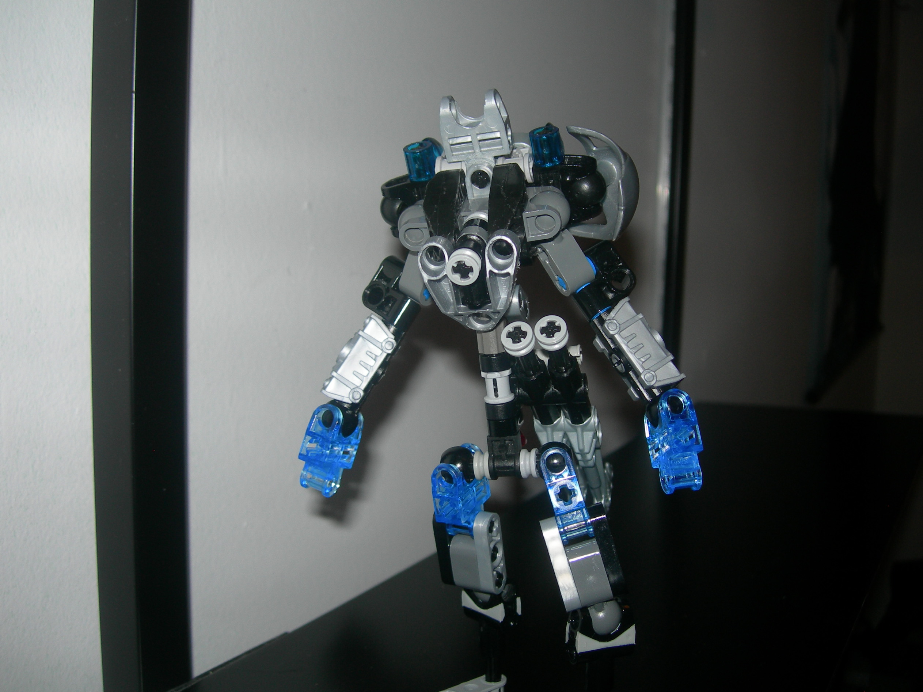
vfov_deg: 36.8
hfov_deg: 47.9
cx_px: 468
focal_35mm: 39
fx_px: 1040
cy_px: 341
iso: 50
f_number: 2.8
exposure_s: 1/60.1
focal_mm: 7.8
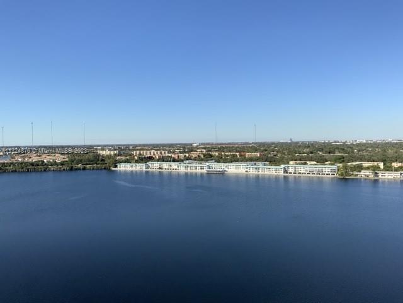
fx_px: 338
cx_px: 202
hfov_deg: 61.7
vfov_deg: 48.2
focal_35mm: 29
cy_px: 152
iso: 16
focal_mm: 3
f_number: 1.8
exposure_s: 1/2320
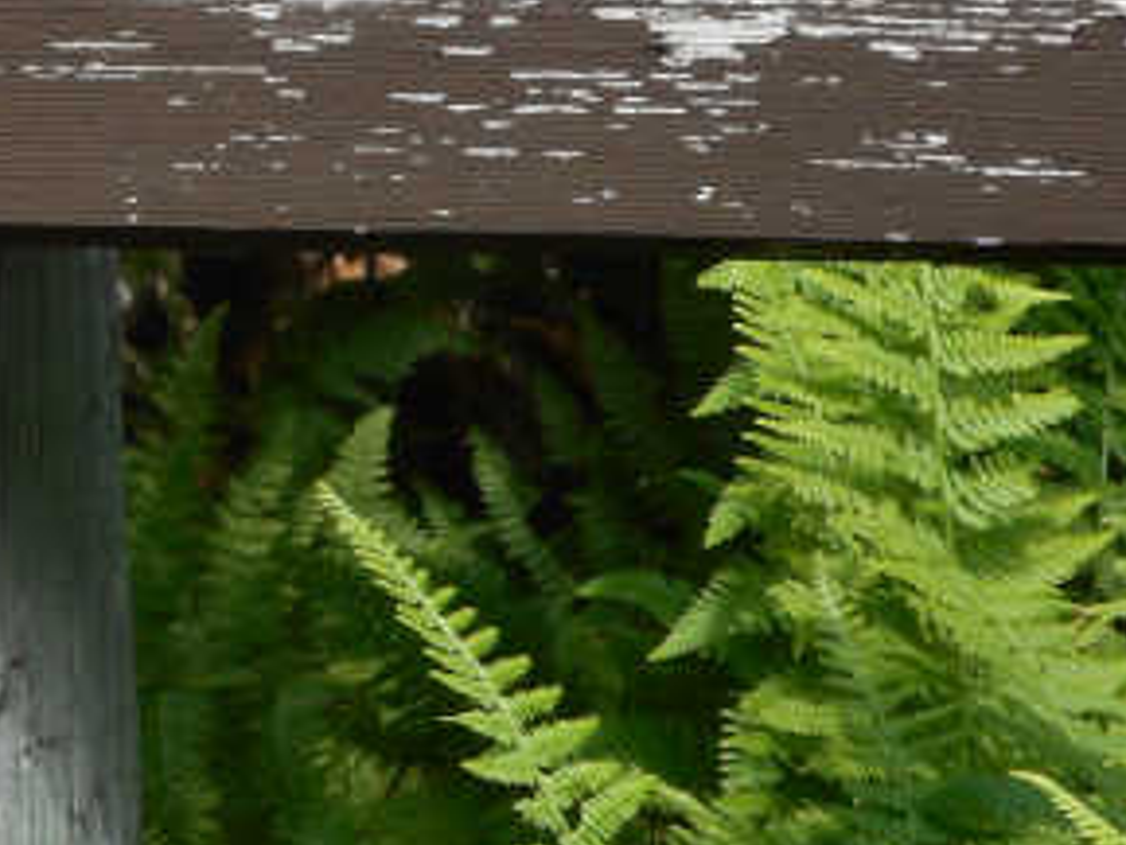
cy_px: -335
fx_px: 12529
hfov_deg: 5.1
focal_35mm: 385
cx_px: -316
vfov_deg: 3.9
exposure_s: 1/60
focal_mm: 20.9
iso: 100
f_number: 5.9
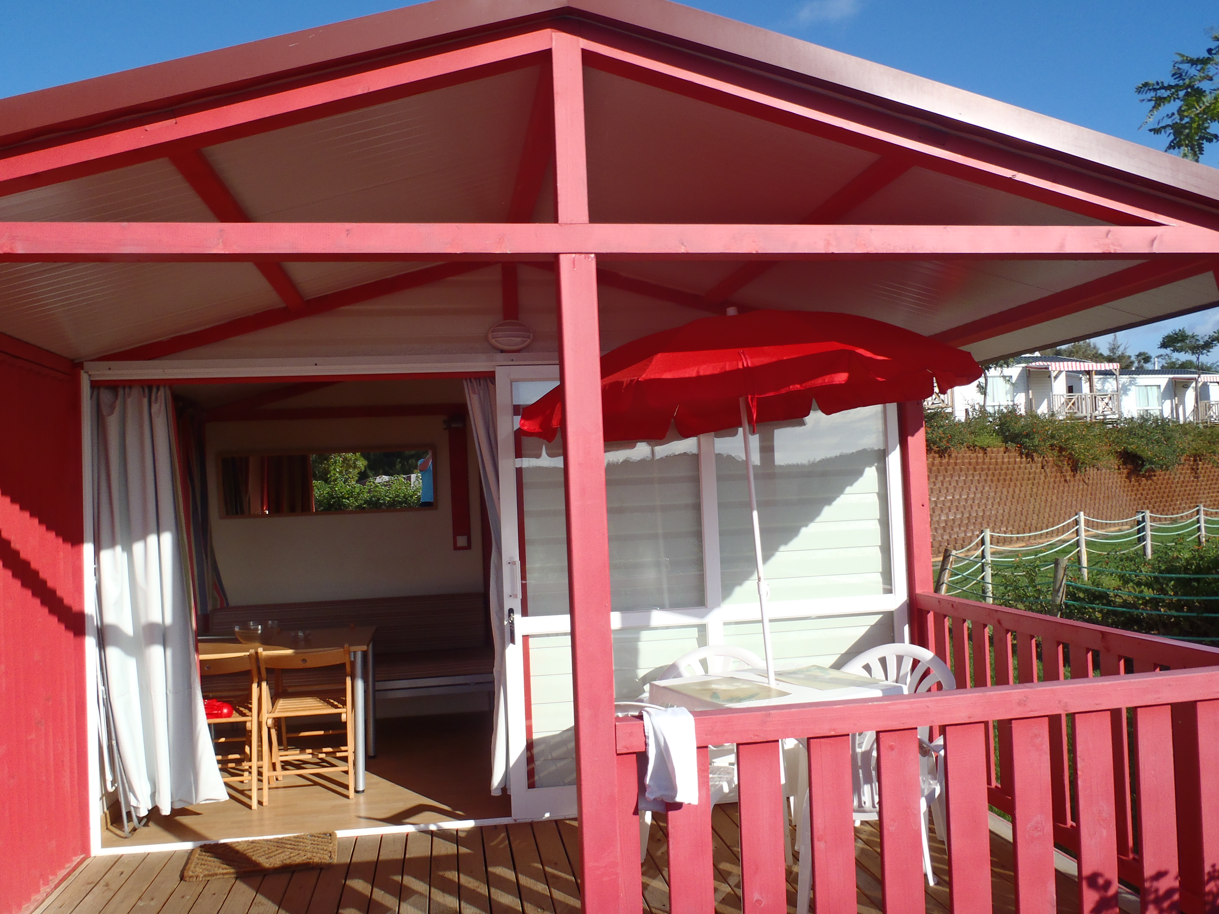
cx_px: 610
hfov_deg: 63.4
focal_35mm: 28
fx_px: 986
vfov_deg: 49.7
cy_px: 457
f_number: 10
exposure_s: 1/80
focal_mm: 5
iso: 80
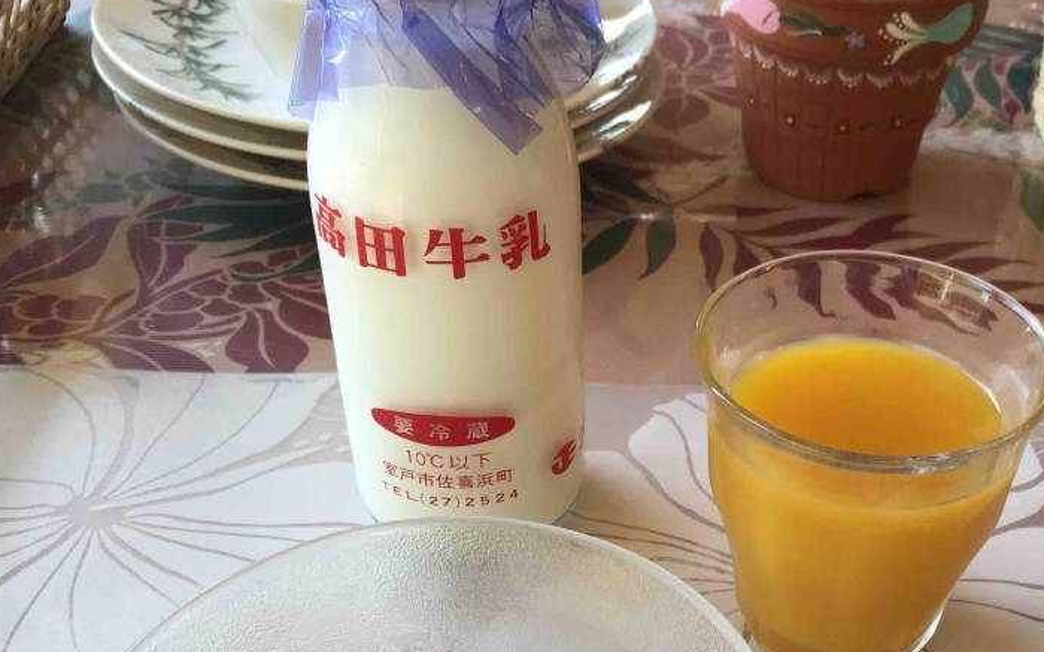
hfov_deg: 43.6
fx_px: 1280
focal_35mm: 45
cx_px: 719
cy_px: 503
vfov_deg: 28.1
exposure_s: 1/120
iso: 50
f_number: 2.2
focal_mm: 4.15
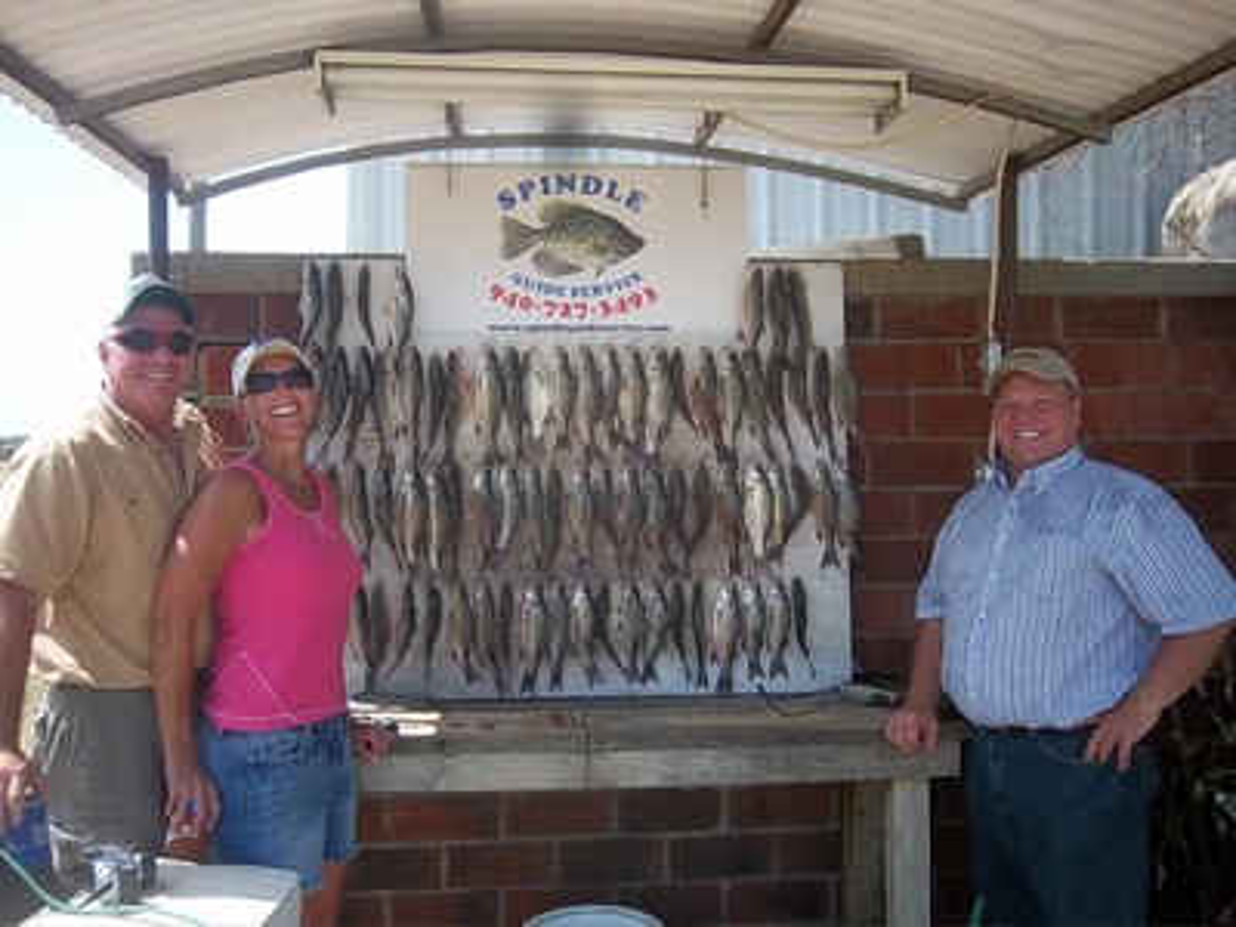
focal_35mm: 35
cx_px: 618
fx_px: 1250
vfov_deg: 40.7
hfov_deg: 52.6
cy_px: 464
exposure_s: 1/250
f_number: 3.8
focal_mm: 6.2
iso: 64
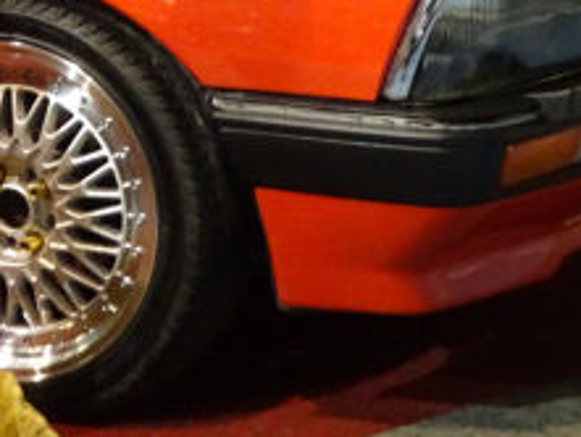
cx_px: -195
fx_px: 3896
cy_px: -261
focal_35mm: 232
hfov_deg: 8.4
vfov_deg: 6.3
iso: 800
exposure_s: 1/10
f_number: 4.5
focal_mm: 10.95
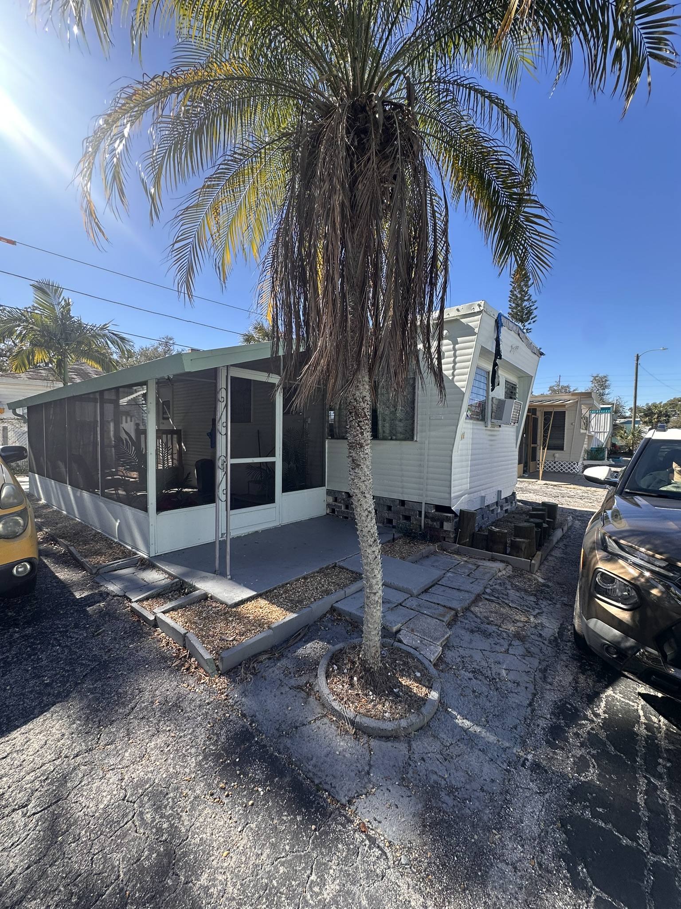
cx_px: 340
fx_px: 367
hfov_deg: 85.7
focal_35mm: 14
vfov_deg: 102.1
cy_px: 454
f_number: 2.2
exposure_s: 1/447
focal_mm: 2.22
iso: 40
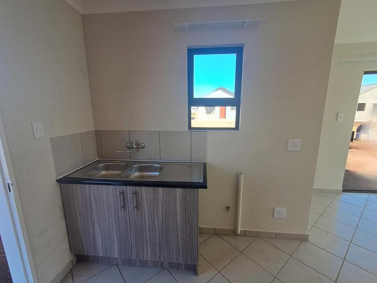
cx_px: 188
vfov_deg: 78.1
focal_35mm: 16
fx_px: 174
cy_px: 142
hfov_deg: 94.5
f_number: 2.2
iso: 40
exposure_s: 1/171
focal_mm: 1.64
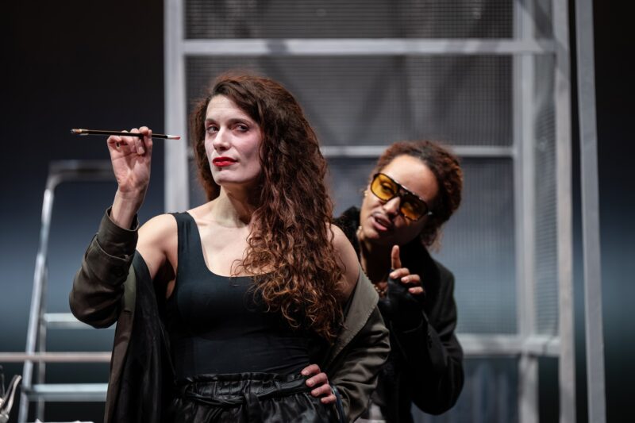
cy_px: 212
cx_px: 318
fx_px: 3262
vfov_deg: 7.4
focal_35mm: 185
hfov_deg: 11.1
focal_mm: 185
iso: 1250
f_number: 2.8
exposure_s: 1/125
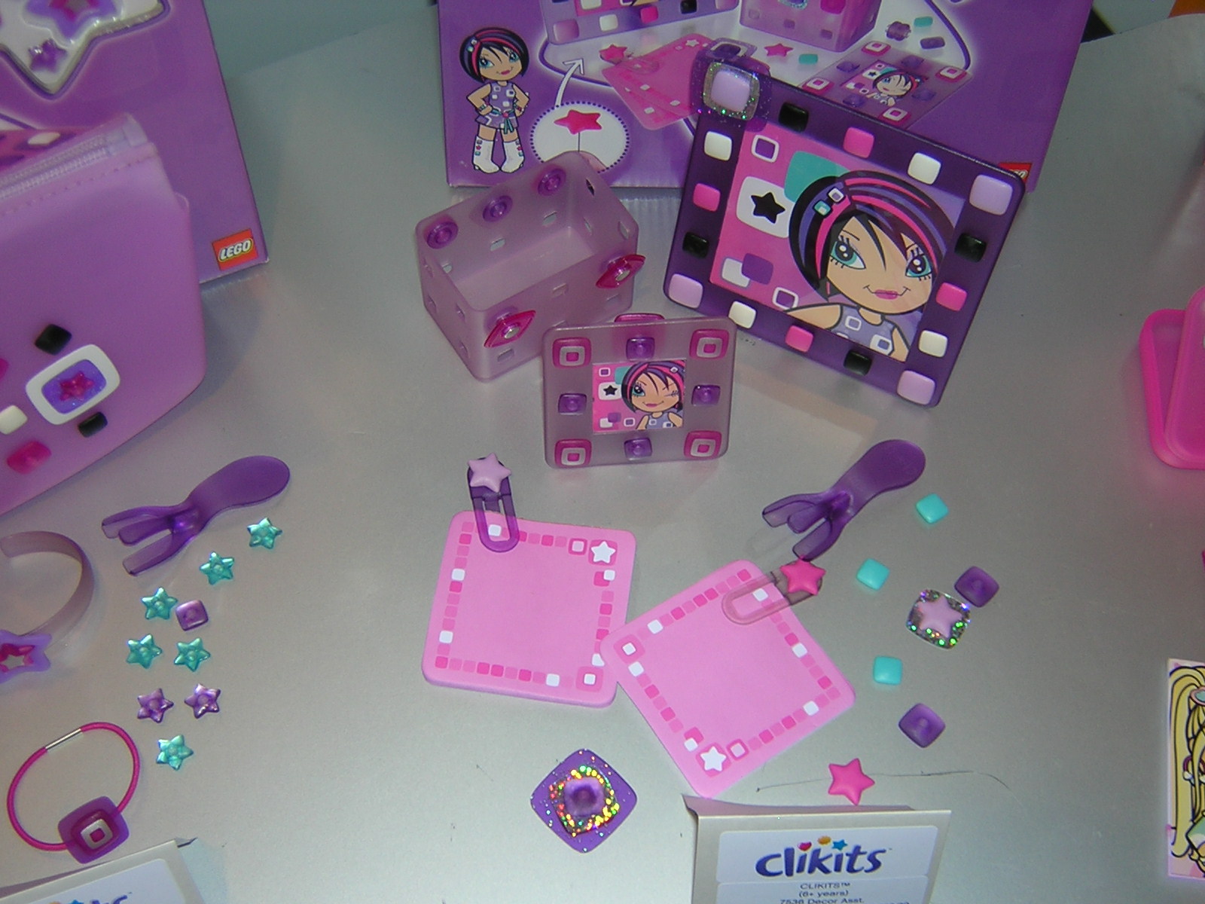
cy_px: 452
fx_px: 1636
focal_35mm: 47
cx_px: 602
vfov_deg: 30.9
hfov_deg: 40.4
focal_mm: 6.1
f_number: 2.9
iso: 100
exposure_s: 1/60.1
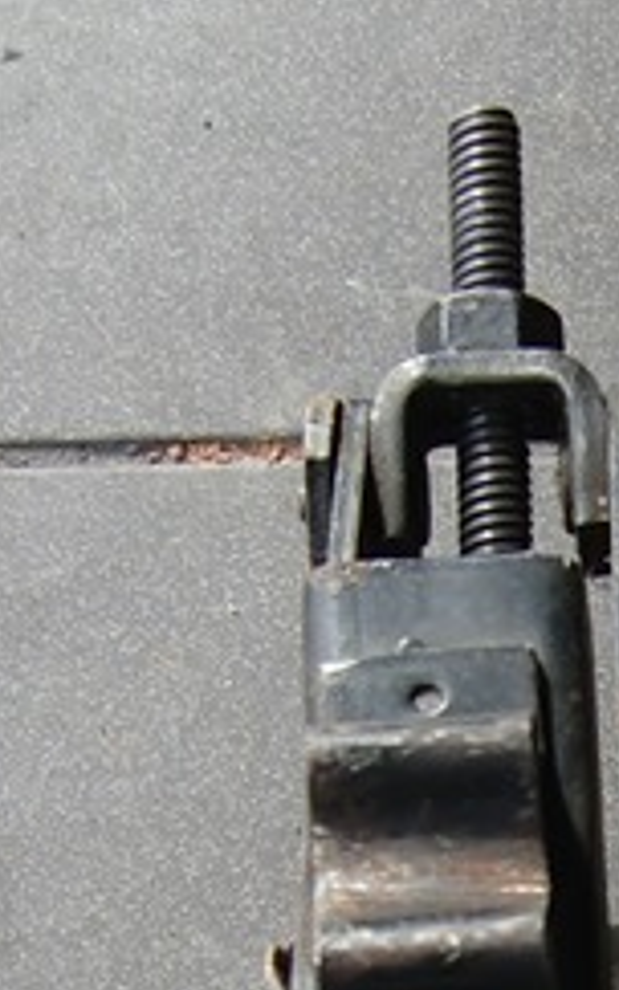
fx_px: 3372
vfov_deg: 15.9
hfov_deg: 10.2
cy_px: 1255
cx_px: 892
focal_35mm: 125
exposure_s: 1/320
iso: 64
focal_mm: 4.9
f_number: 2.6
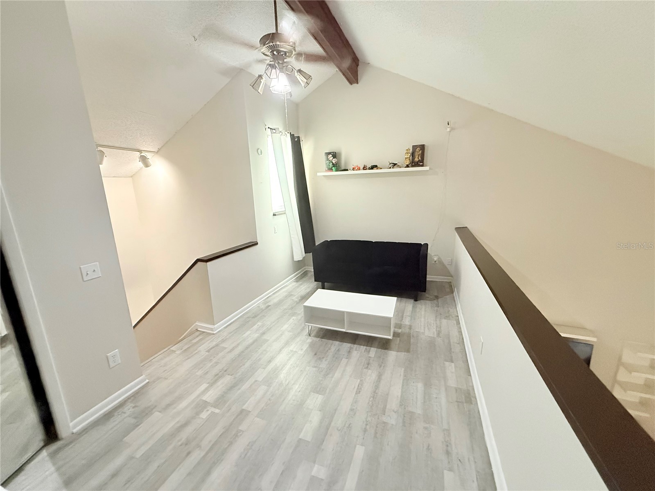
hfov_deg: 102.1
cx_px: 328
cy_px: 246
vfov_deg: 85.7
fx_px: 265
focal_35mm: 14
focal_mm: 2.22
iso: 640
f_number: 2.2
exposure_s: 1/60
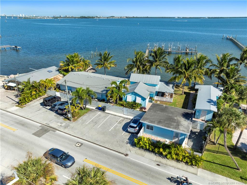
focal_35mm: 24
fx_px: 171
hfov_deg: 71.6
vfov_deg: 56.7
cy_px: 92
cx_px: 124
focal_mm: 12.29
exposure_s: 1/1600
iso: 100
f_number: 2.8
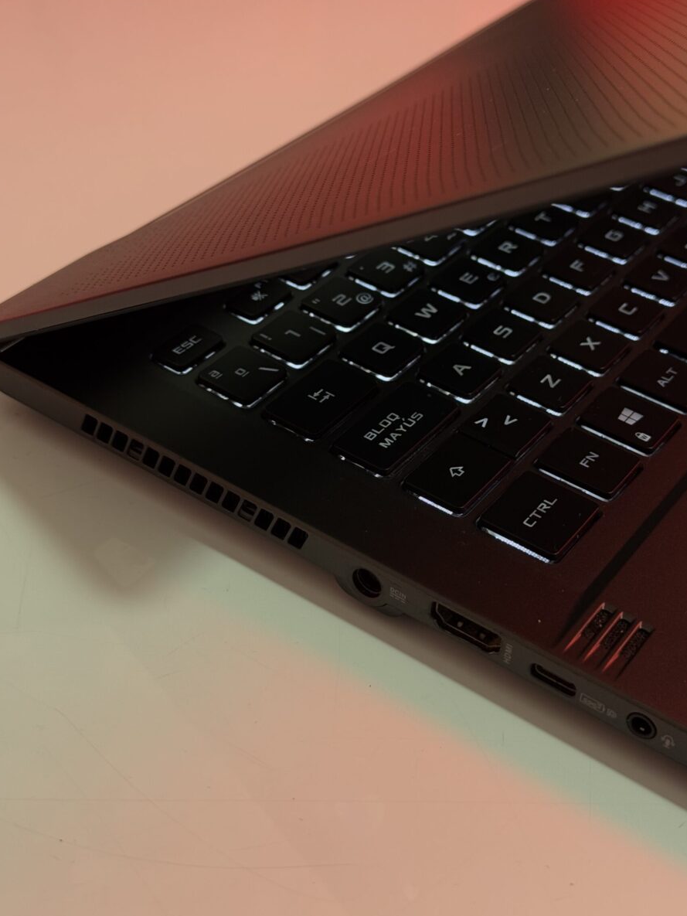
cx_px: 368
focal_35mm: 54
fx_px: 1429
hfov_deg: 27.0
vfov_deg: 35.5
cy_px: 435
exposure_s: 1/40
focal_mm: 6.76
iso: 320
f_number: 1.78
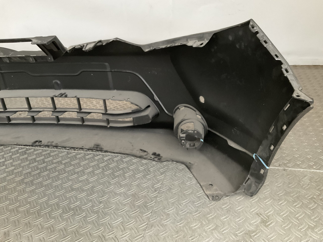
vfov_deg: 48.2
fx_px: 271
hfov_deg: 61.7
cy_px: 121
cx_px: 162
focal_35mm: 29
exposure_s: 1/50
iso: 250
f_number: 1.8
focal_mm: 3
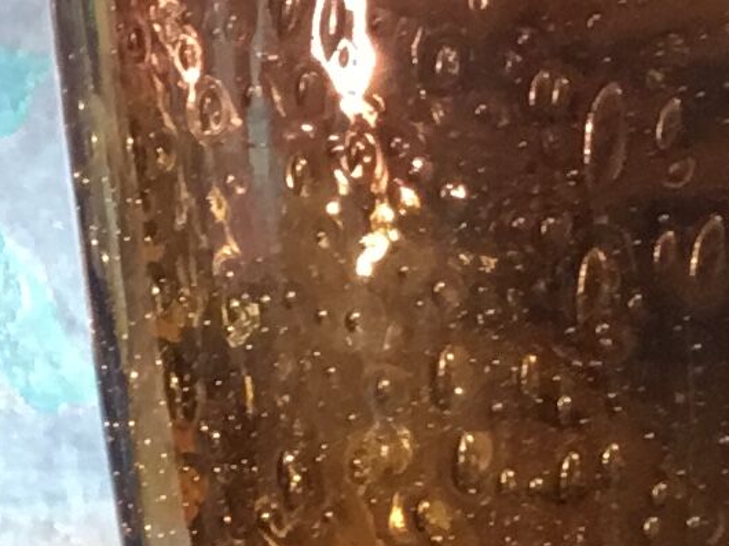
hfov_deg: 10.3
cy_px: 341
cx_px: -10
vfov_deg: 7.8
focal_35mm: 191
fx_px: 4021
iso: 100
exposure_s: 1/33
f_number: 2.4
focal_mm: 3.3
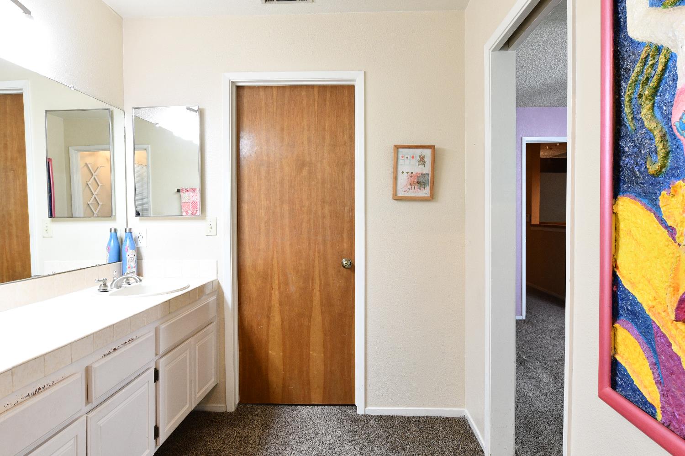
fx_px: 399
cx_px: 342
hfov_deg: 81.2
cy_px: 228
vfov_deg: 59.4
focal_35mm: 21
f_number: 6.3
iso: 1000
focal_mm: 14
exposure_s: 1/15
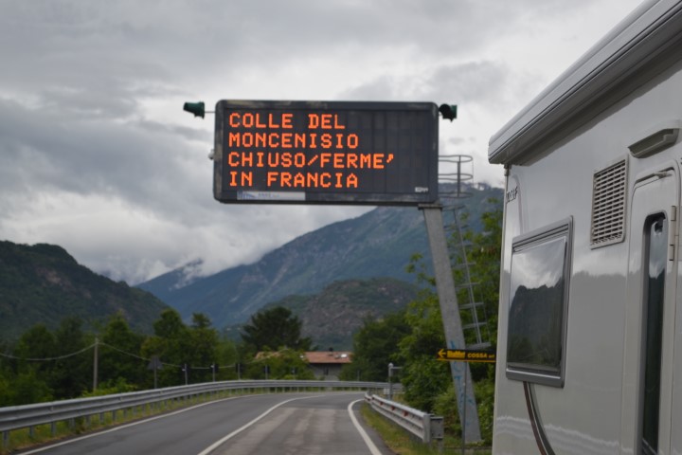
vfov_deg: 16.6
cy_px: 228
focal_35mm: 82
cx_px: 341
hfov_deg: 24.6
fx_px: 1563
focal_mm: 55
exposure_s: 1/160
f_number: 6.3
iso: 100
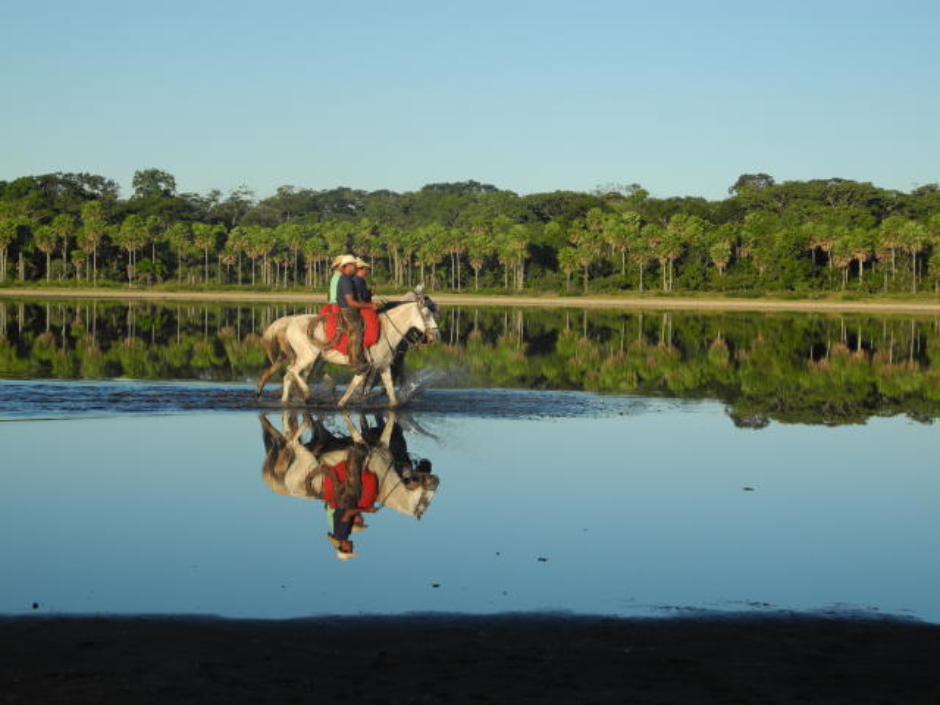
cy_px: 352
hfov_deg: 23.0
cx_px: 470
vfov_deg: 17.4
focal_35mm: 85
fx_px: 2308
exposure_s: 1/791
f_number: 4
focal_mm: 18.1
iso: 100
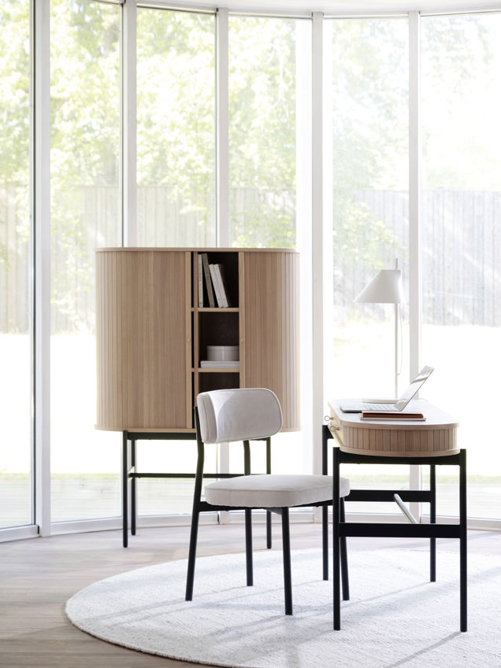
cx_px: 251
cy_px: 333
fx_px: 1468
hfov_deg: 19.4
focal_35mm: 76
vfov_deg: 25.7
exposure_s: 1/50
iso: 250
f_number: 5
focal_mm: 70
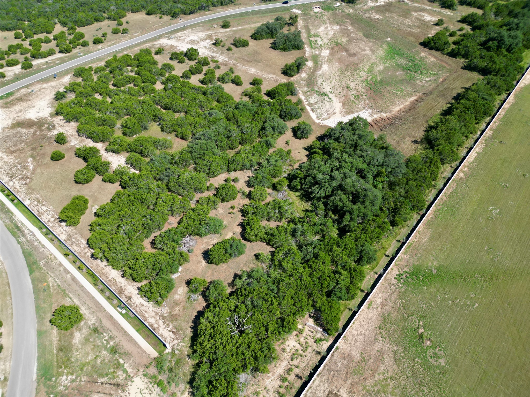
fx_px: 367
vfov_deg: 56.8
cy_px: 198
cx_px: 265
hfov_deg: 71.6
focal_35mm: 24
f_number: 1.7
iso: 120
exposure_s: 1/2000
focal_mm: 6.72
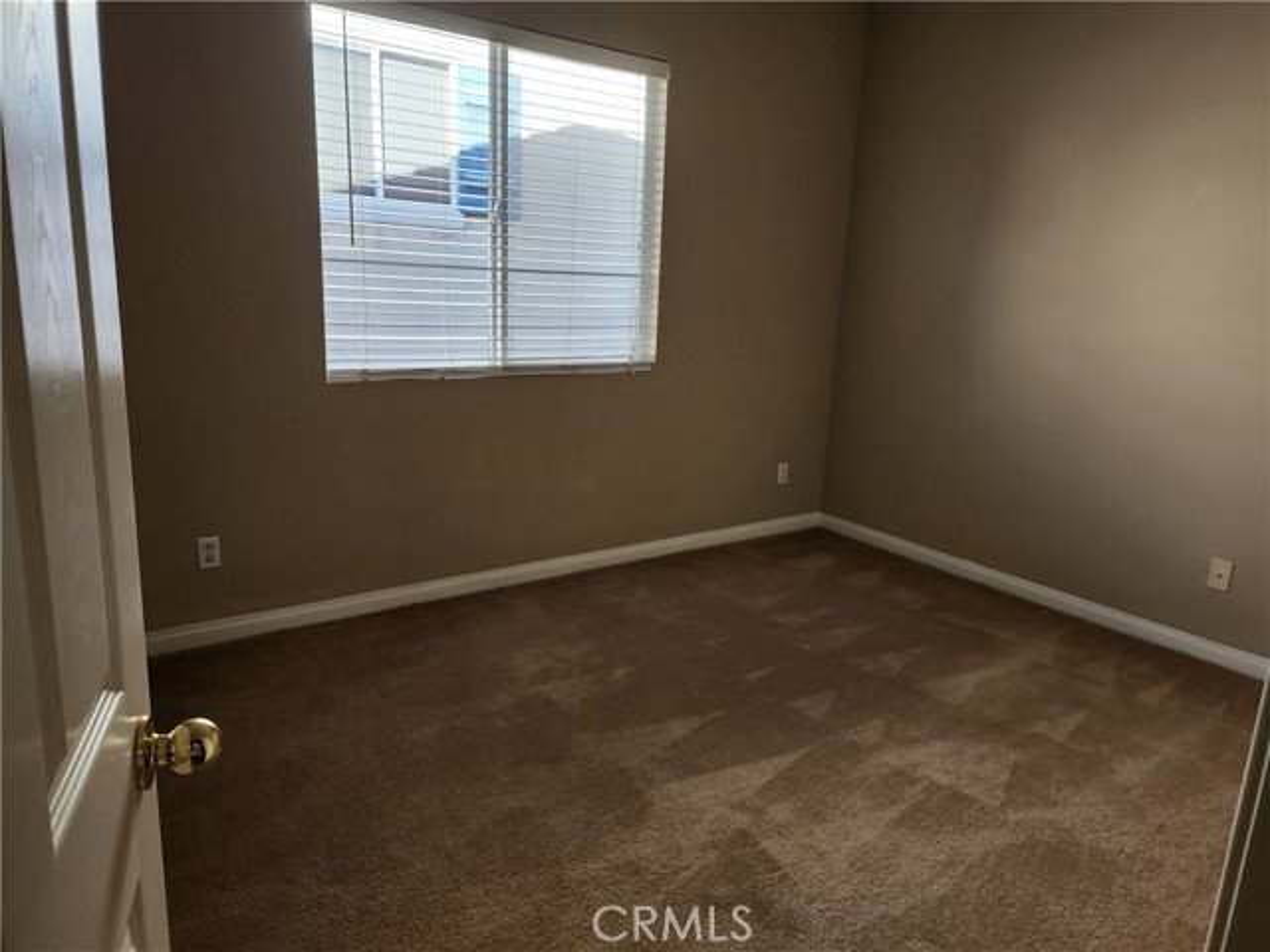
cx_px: 635
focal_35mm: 23
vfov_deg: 58.9
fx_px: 844
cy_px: 476
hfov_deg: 73.9
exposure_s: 1/180
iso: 200
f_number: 1.8
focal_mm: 6.4
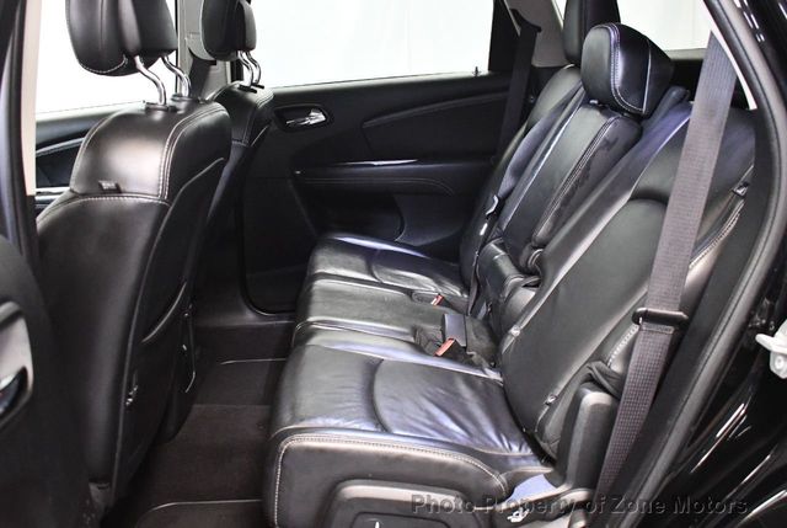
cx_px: 394
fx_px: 788
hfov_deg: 53.1
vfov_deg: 37.0
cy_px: 264
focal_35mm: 36
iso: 5000
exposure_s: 1/60
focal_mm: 18
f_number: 3.5
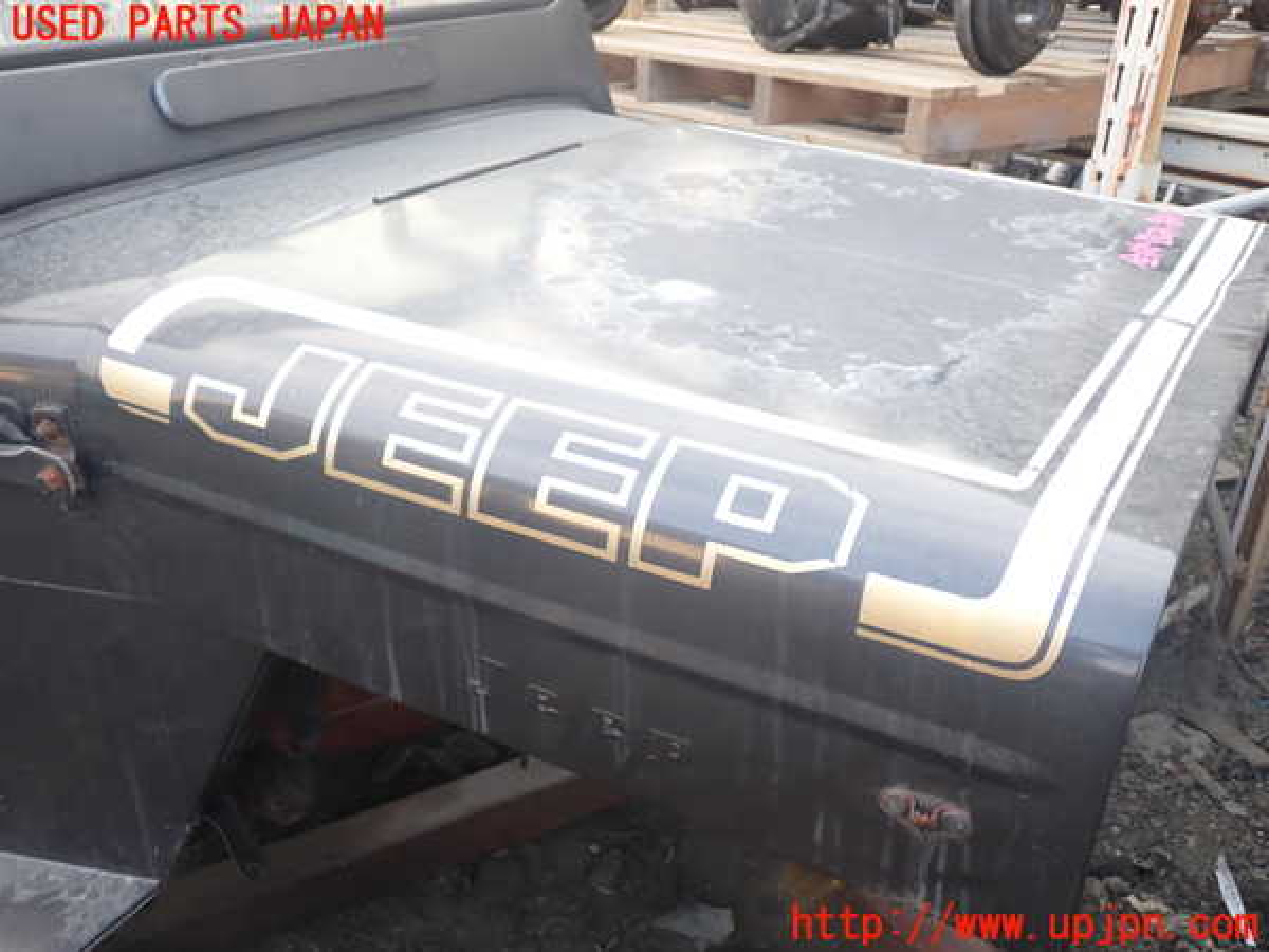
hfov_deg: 60.0
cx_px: 634
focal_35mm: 30
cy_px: 476
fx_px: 1100
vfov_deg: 46.8
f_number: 2.3
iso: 100
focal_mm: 5.4
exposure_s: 1/60
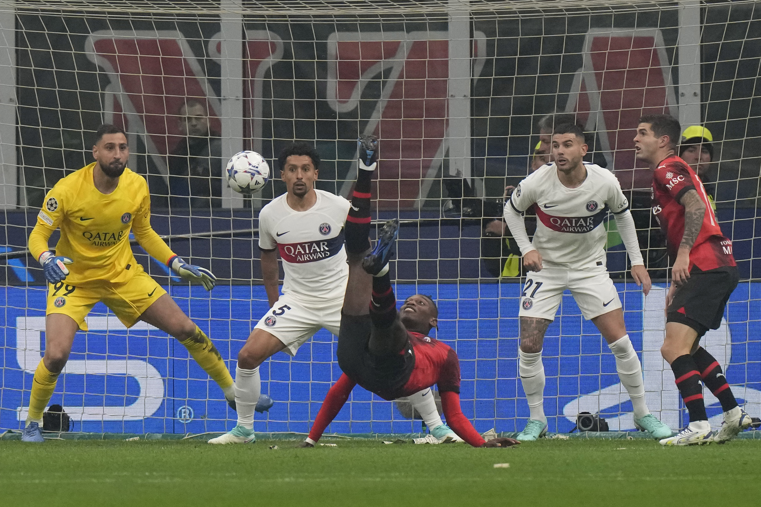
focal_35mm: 400
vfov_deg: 3.4
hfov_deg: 5.2
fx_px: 8455
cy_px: 254
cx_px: 380
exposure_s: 1/2000
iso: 4000
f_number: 4
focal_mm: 400
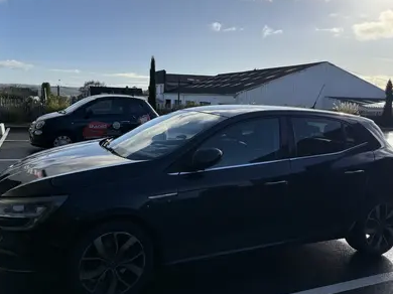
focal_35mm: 30
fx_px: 340
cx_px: 167
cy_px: 134
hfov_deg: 59.7
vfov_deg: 46.7
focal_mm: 6.76
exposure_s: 1/6173
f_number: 1.78
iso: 80
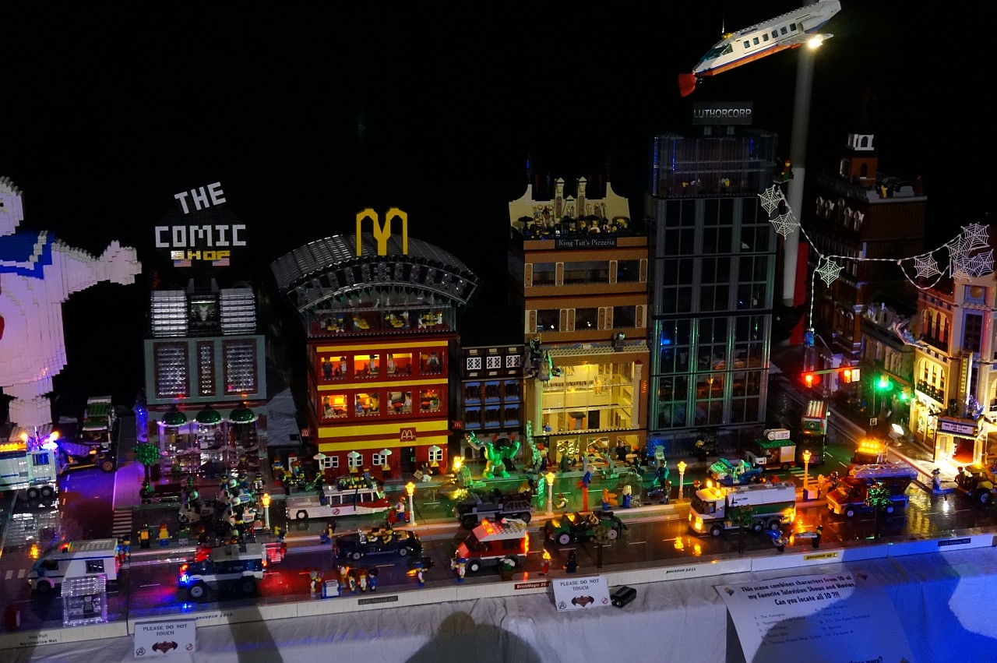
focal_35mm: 48
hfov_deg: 41.1
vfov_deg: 28.0
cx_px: 498
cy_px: 332
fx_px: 1328
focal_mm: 32
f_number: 4
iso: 6400
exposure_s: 1/25
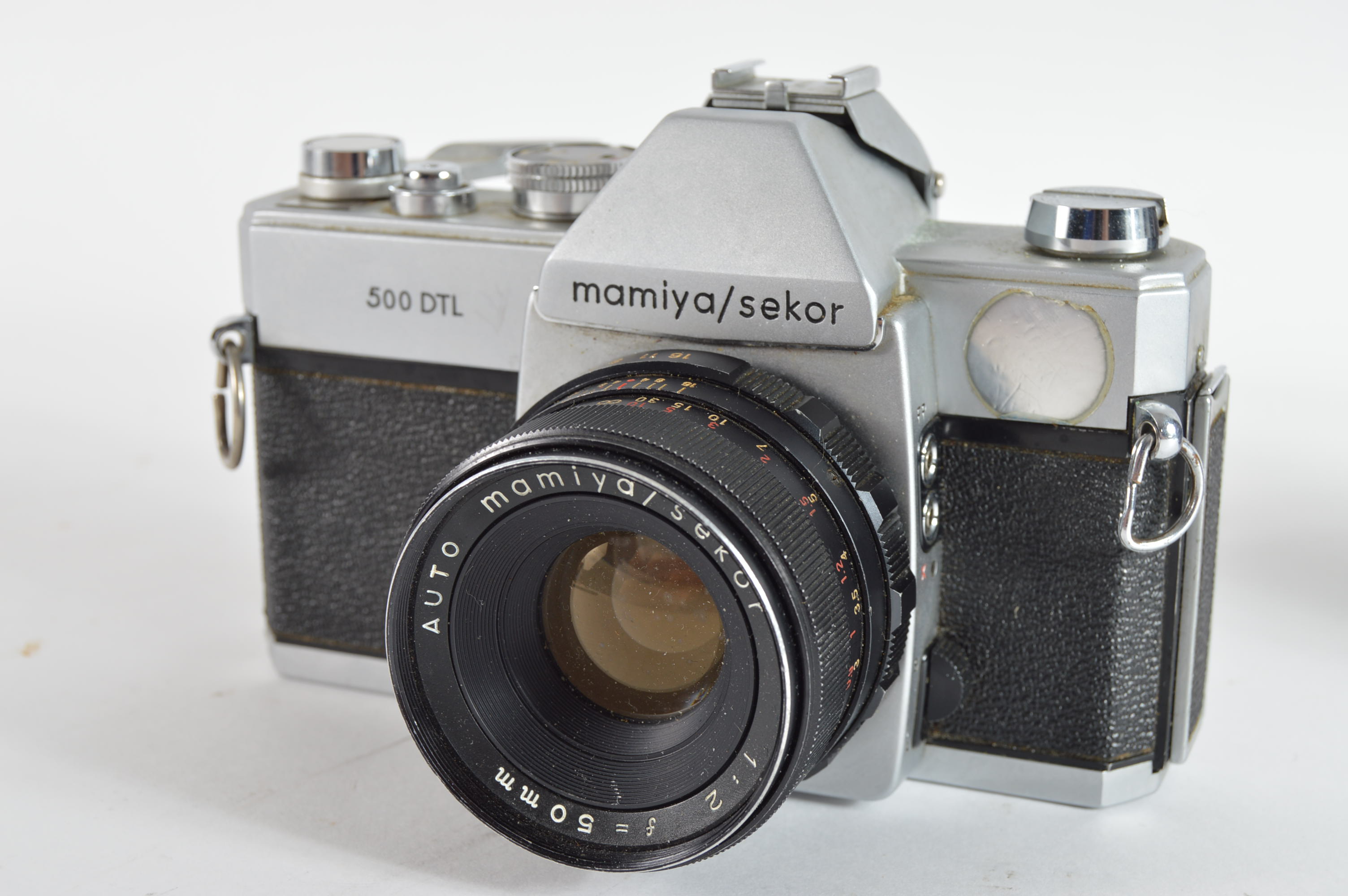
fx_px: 2245
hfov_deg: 33.4
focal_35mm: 60
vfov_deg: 22.6
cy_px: 448
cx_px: 674
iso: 100
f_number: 8
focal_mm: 40
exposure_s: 1/80
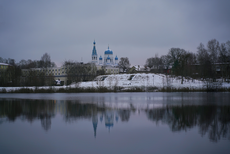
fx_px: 479
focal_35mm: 75
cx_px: 115
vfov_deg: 18.2
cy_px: 77
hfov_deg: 27.0
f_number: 2.8
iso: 100
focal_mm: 75
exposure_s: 1/250
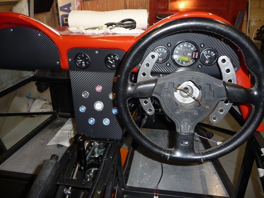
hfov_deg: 63.4
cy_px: 99
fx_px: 214
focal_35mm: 28
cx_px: 132
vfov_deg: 49.7
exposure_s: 1/30
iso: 100
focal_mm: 4.7
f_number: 3.3
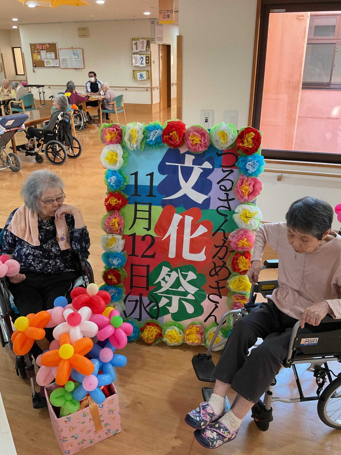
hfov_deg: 48.2
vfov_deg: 61.7
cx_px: 170
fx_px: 381
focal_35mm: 29
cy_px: 228
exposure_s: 1/60
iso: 100
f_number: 1.8
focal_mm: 3
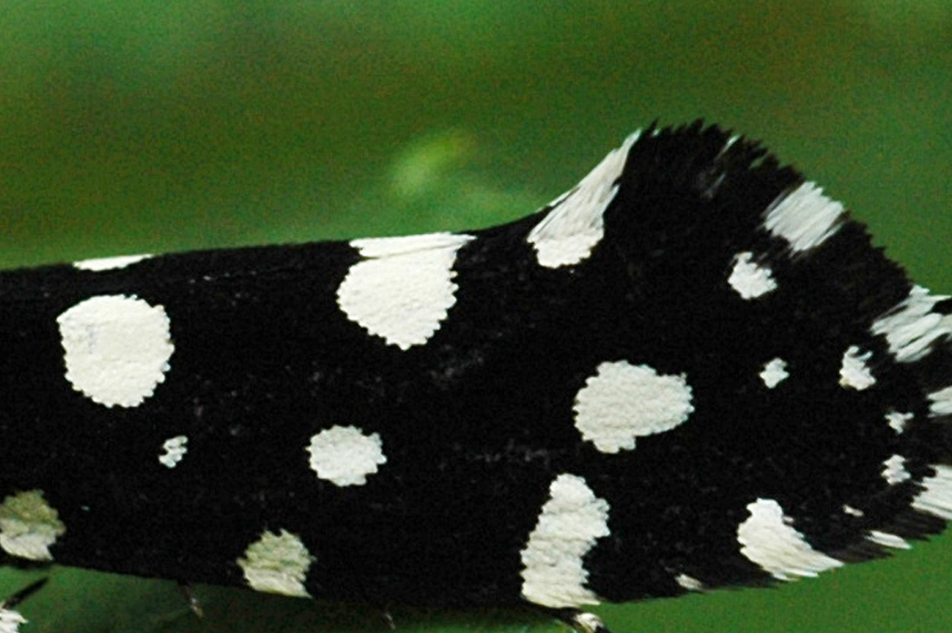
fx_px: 6341
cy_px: 414
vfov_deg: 5.7
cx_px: 235
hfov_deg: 8.6
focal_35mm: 240
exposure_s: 1/160
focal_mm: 60
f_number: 10
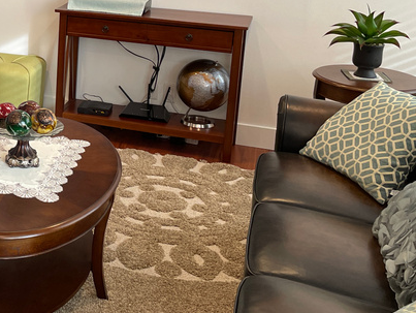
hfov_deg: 26.6
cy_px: 40
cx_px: -63
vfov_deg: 21.8
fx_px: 794
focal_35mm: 66
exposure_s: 1/60
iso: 64
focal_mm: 4.2
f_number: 1.6
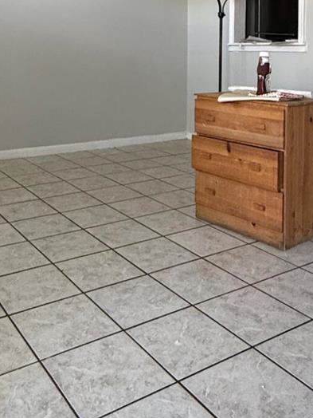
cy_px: 50
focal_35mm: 41
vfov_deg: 42.4
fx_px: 494
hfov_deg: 35.1
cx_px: 139
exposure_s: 1/60
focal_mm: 2.22
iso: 320
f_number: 2.2
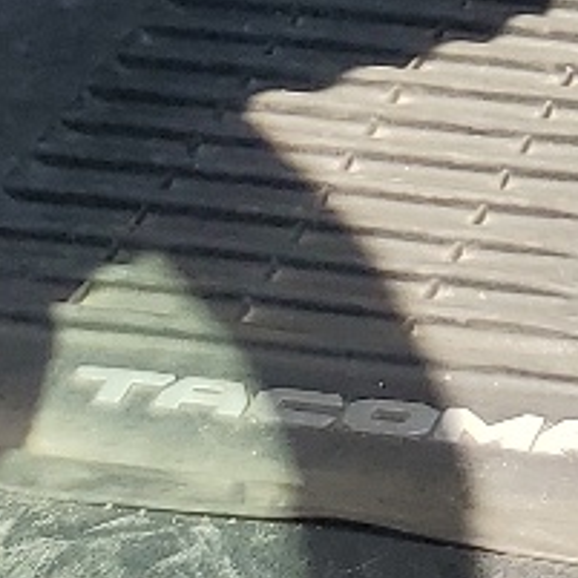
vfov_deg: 8.3
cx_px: 1441
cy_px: -1052
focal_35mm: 183
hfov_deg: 8.6
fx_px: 3457
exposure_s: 1/833
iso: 50
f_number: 1.5
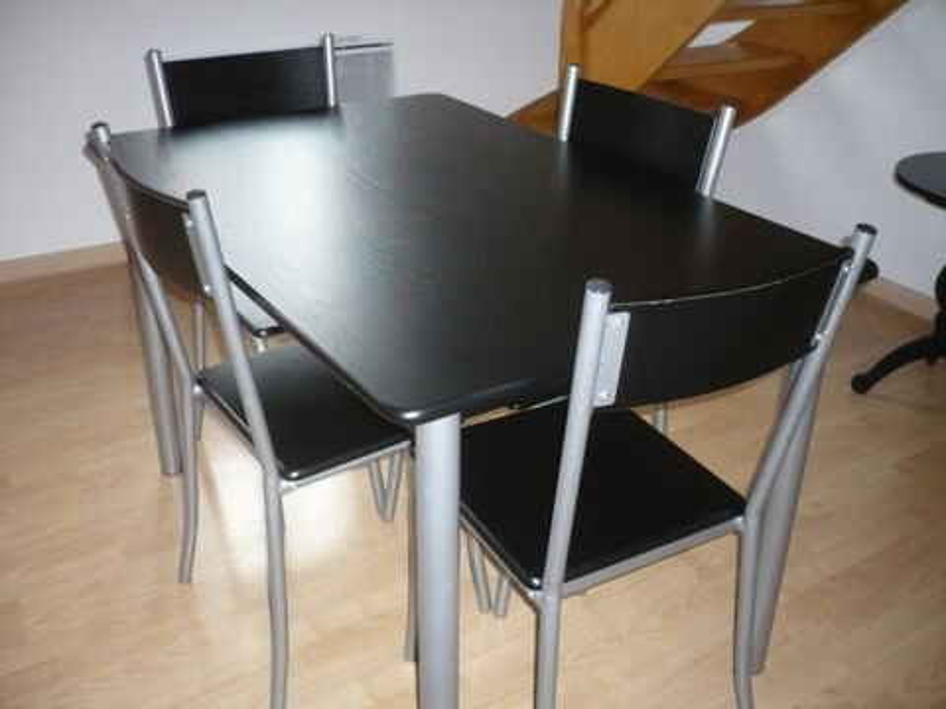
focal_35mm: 35
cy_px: 354
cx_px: 473
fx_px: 956
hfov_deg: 52.6
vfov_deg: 40.7
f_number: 2.8
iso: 320
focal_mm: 5.8
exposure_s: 1/30
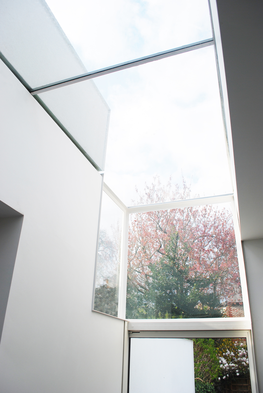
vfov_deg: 67.3
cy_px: 196
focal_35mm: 27
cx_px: 132
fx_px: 295
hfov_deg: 48.0
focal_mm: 18
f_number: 7.1
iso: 100
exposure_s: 1/200
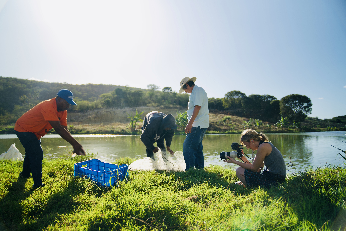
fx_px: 269
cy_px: 116
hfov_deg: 65.5
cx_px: 173
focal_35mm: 28
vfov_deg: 46.4
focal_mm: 28
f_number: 2.8
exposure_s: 1/50
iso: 100
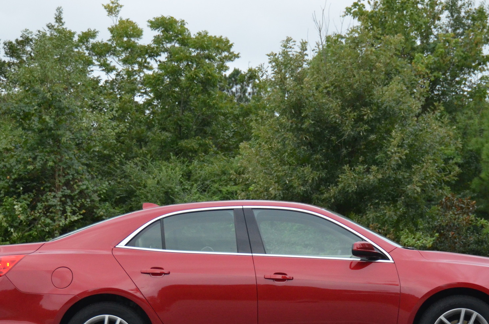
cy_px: 237
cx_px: 295
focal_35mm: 126
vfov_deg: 10.8
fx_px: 1708
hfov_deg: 16.3
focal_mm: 50
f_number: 4.8
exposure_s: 1/400
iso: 1600
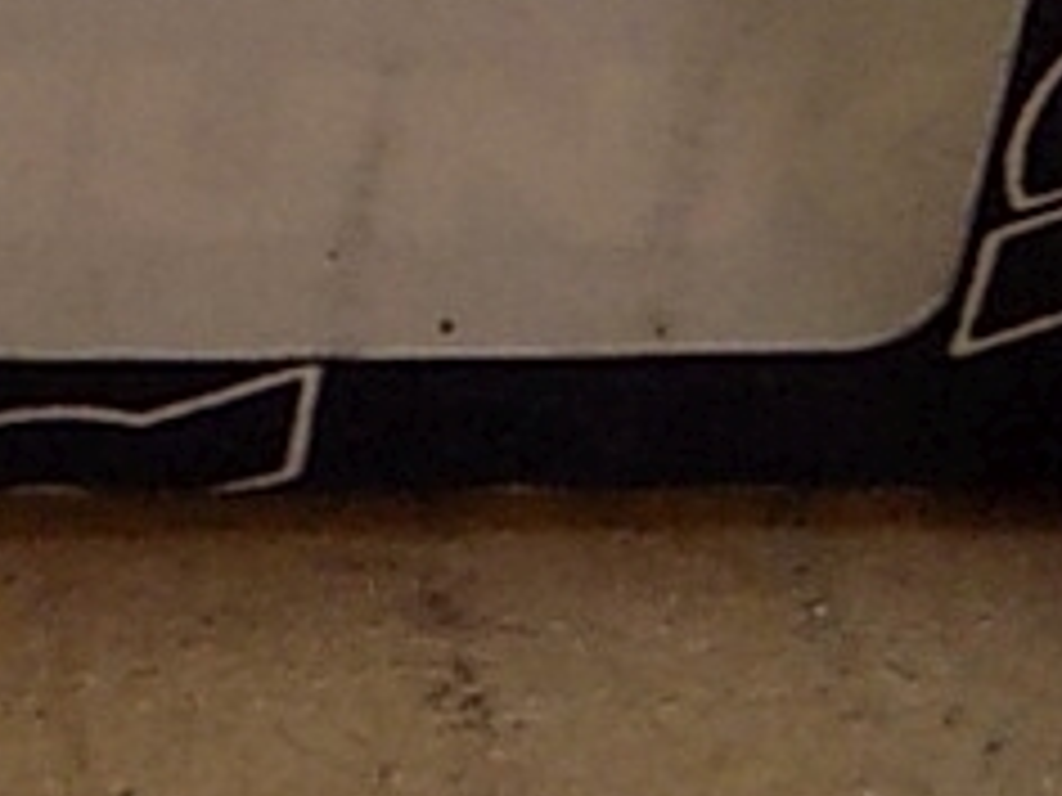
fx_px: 5001
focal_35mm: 163
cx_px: -1008
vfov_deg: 8.3
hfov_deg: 11.1
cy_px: -1183
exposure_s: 1/30
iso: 140
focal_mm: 4.3
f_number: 3.1
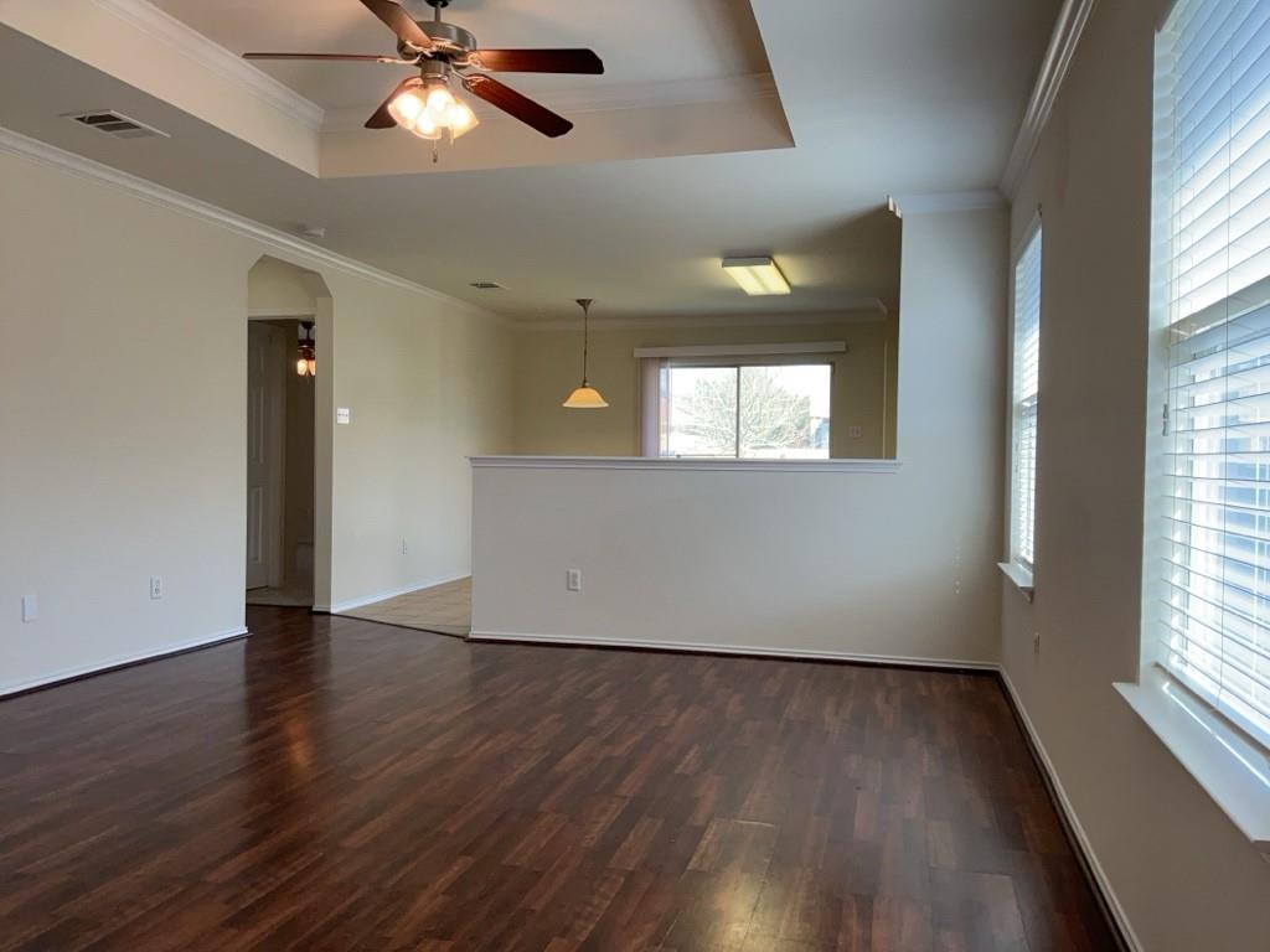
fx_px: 991
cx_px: 635
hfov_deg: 65.3
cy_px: 476
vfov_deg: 51.4
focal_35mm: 27
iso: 50
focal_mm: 3
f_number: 1.8
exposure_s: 1/120
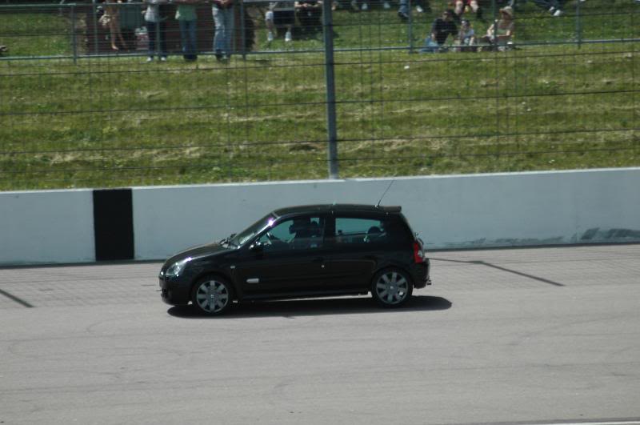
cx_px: 320
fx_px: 3861
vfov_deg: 6.3
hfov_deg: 9.5
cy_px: 212
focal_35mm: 218
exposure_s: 1/1250
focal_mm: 145
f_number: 4.5
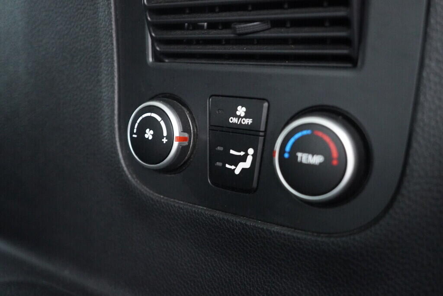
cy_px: 148
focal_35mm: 36
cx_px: 222
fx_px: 443
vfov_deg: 36.9
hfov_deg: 53.1
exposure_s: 1/40
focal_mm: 24
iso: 6400
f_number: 2.8
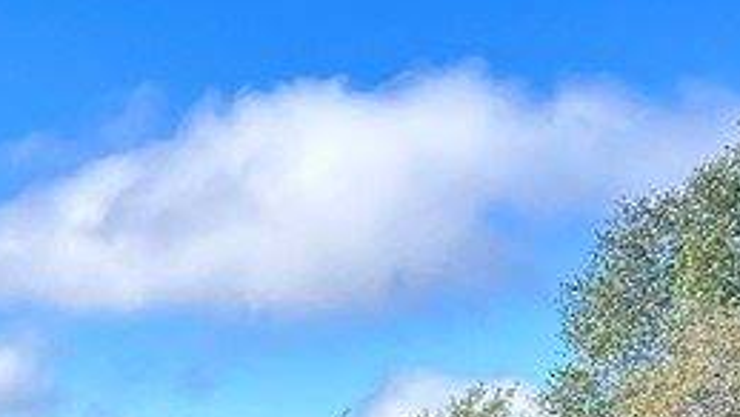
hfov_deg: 18.1
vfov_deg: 10.4
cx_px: -151
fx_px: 2199
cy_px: 677
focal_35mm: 112
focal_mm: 5.7
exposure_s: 1/1698
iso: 50
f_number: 1.5
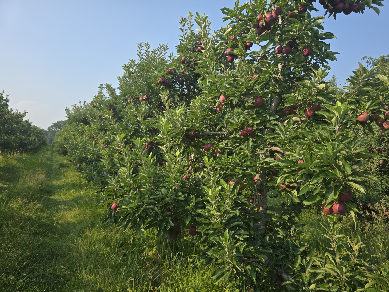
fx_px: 258
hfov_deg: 73.9
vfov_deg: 58.9
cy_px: 146
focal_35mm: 23
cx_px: 194
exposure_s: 1/462
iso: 12
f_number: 1.7
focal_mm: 6.3
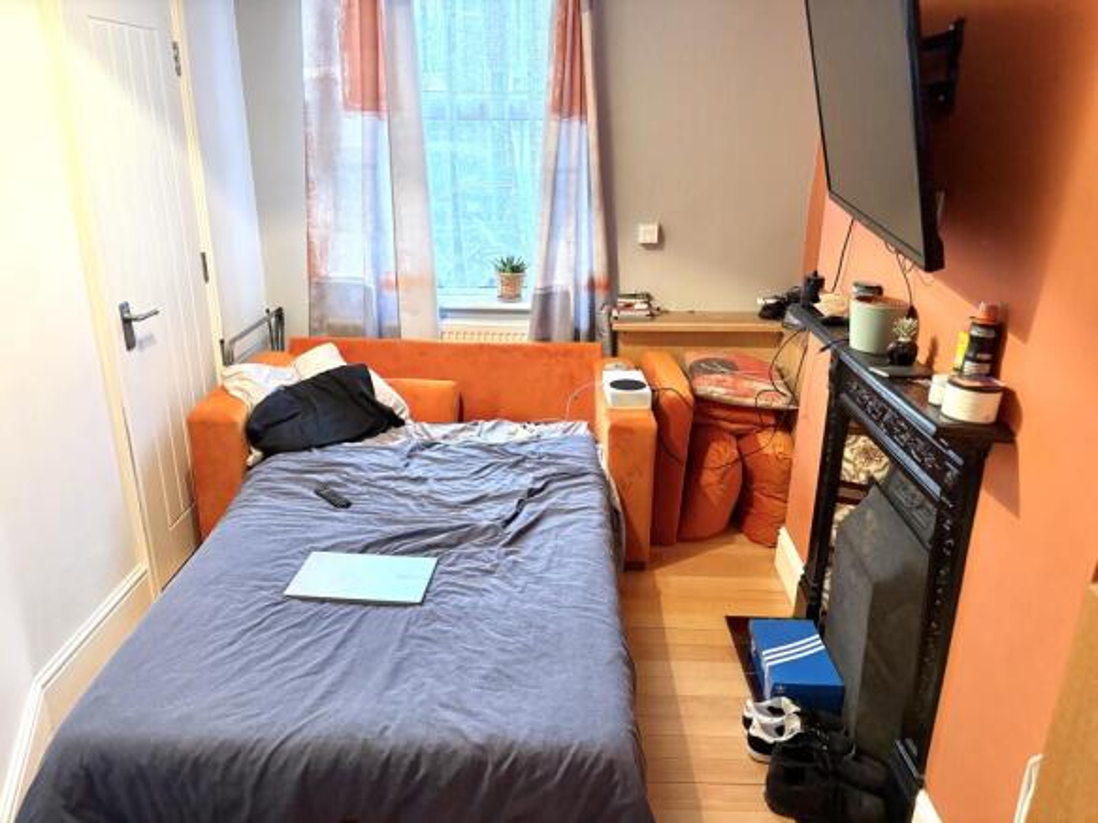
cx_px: 549
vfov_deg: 53.0
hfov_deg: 67.3
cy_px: 412
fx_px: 825
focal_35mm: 26
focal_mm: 5.96
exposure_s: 1/50
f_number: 1.6
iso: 500
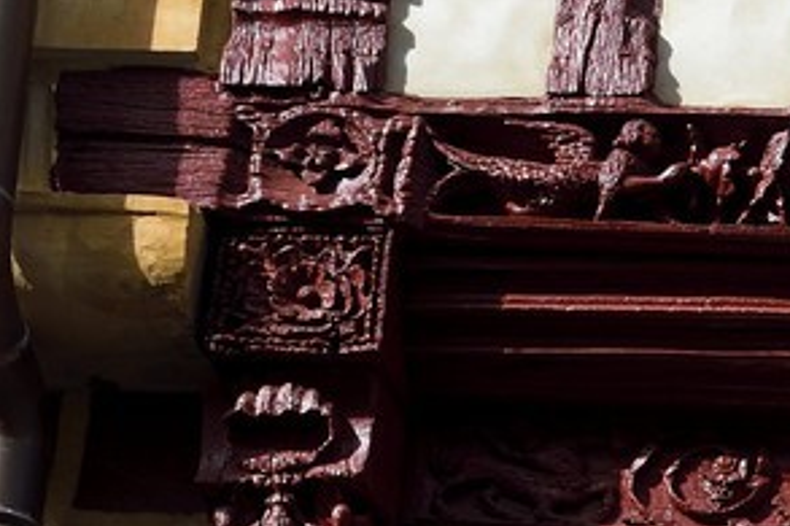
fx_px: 5987
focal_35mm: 273
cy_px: 1408
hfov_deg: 7.0
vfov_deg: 4.9
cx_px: 2065
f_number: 13
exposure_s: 1/160
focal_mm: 50
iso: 200
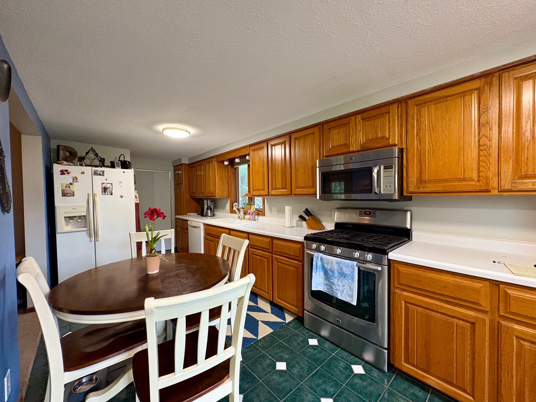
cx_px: 268
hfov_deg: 102.1
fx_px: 217
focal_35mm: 14
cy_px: 201
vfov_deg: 85.7
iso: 500
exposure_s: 1/60
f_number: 2.2
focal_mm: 2.22
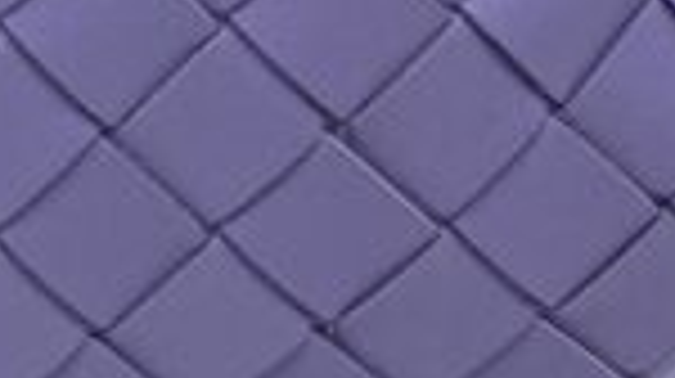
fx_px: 3469
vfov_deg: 6.1
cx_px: -495
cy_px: -302
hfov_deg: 10.5
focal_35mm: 194
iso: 32
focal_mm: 4.25
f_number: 1.8
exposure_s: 1/112
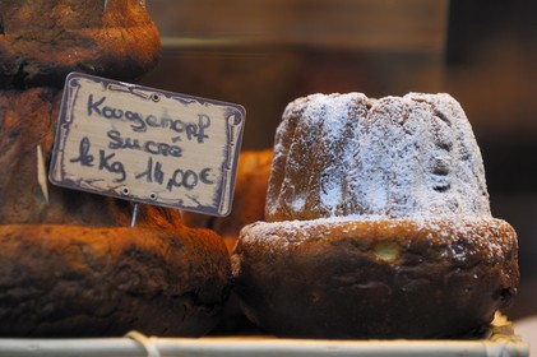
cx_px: 268
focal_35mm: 180
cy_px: 178
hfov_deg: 11.4
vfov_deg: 7.6
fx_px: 2683
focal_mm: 120
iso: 200
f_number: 2.8
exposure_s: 1/160
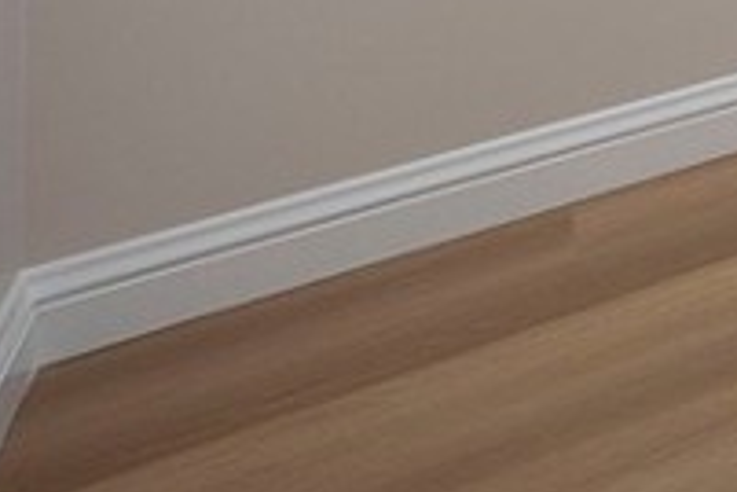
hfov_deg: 15.3
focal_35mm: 61
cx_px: 1760
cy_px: -547
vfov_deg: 16.1
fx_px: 1249
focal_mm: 12
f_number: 4.5
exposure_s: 1/80
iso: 500
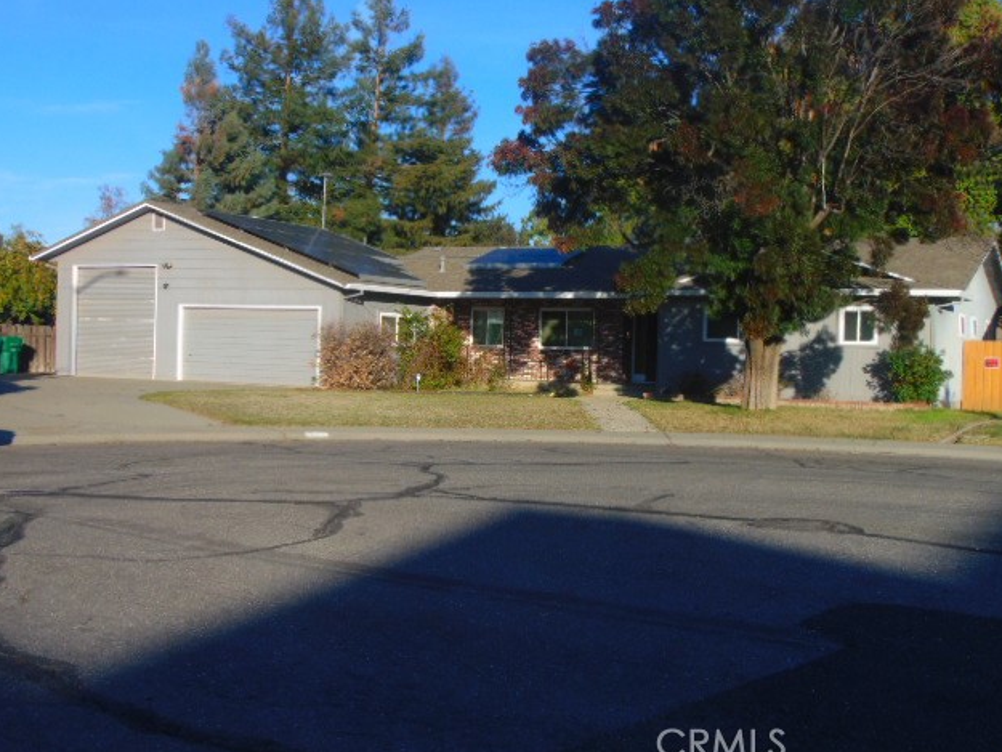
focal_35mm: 43
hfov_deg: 43.8
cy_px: 382
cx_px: 503
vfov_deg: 33.6
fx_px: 1245
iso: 80
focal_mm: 7.6
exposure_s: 1/800
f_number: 3.3
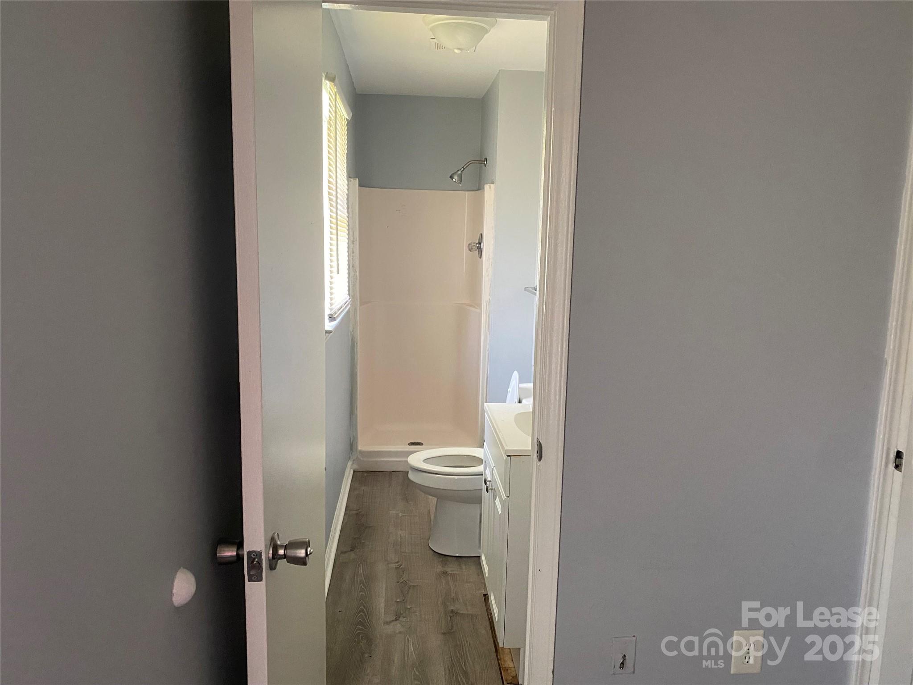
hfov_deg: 67.3
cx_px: 456
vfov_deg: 53.1
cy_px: 342
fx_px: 686
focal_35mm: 26
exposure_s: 1/60
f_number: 1.8
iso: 320
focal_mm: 4.25
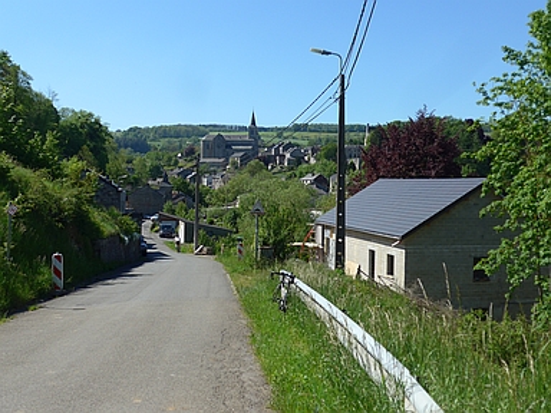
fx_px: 700
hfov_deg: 42.9
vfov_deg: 32.9
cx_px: 276
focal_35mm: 44
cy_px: 206
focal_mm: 9
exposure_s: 1/1600
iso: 80
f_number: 2.8
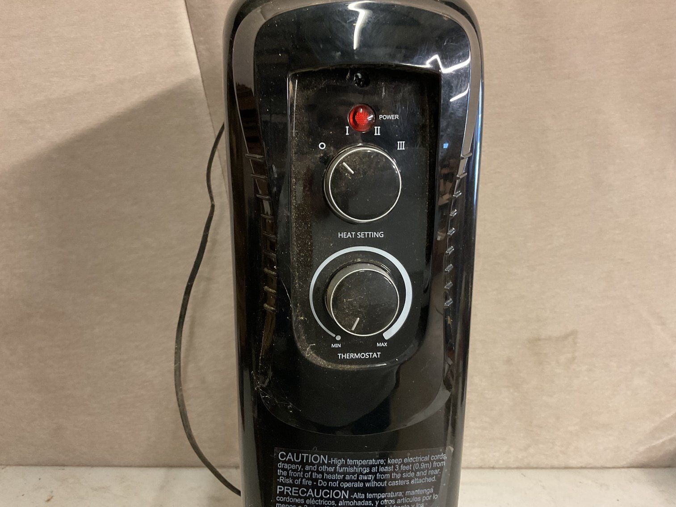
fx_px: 566
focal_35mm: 29
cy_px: 254
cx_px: 338
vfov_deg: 48.2
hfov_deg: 61.7
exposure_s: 1/30
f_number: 1.8
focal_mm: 3
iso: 250
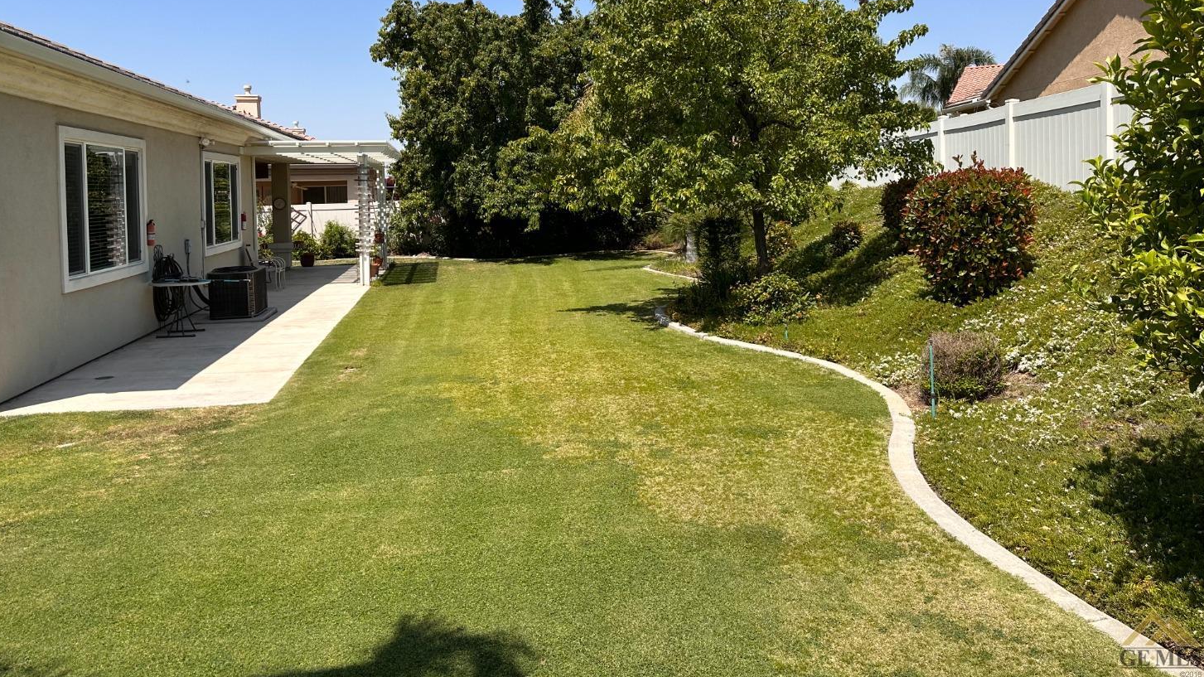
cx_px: 587
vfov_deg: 42.2
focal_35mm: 27
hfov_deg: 69.9
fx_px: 862
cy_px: 215
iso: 80
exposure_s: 1/4016
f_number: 1.78
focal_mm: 6.86
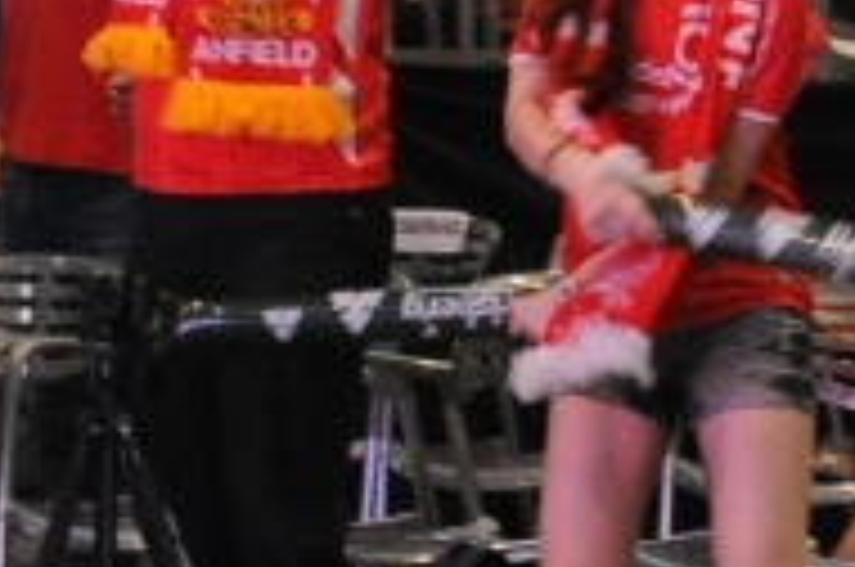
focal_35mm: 378
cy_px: 254
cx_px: -63
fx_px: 8962
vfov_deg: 3.6
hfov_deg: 5.4
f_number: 2.8
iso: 6400
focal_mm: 70
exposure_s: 1/100
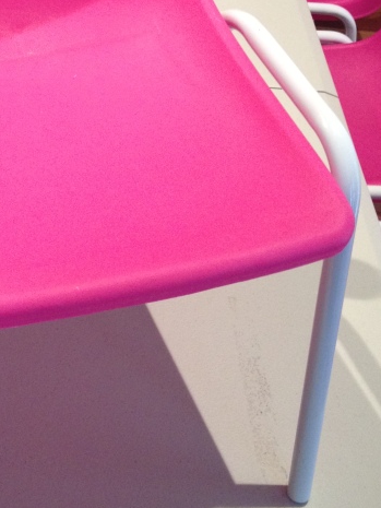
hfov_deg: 18.7
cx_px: 16
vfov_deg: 24.8
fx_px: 1129
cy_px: 83
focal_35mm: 77
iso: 160
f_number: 2.4
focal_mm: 4.28
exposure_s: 1/20
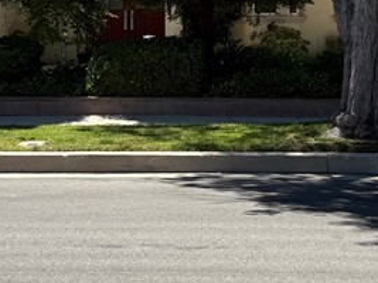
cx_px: 235
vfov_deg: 15.7
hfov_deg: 21.3
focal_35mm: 92
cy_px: -21
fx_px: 1004
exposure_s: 1/2801
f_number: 1.78
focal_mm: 6.76
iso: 80
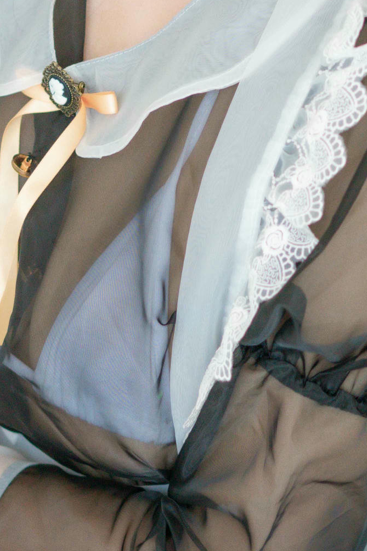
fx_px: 3332
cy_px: 227
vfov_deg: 9.4
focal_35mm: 218
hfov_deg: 6.3
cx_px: 126
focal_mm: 55
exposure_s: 1/400
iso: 1250
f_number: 2.5
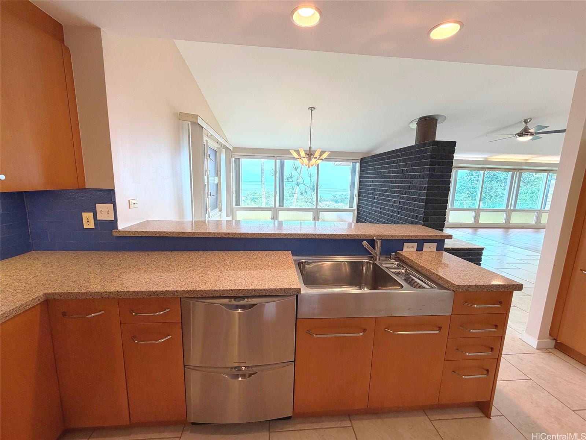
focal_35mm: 14
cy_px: 220
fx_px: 237
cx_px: 293
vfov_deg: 85.7
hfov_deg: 102.1
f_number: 2.2
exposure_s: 1/120
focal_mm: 2.22
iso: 100
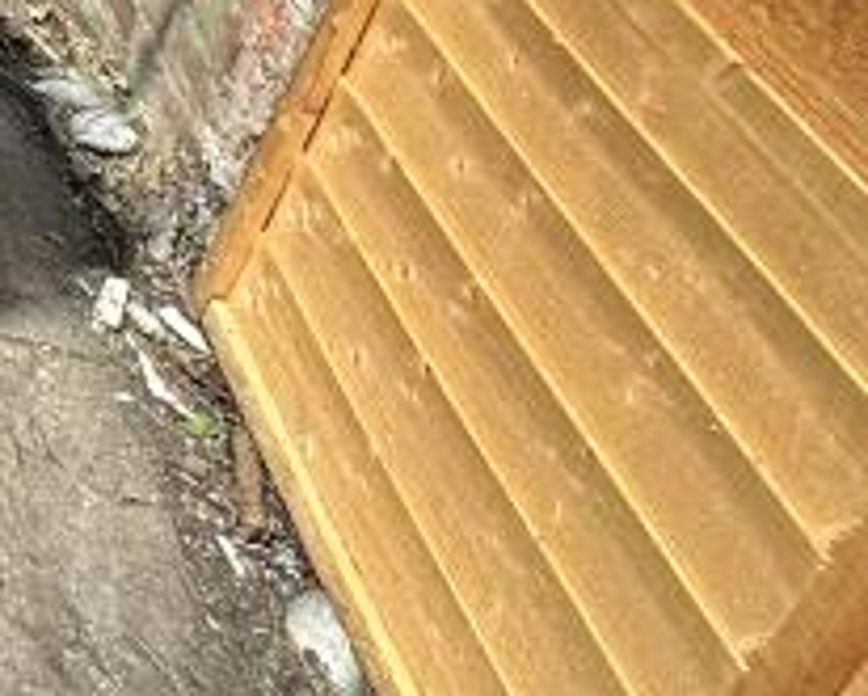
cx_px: -1087
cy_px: -645
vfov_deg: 17.2
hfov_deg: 16.3
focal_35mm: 68
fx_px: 1748
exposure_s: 1/344
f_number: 2.2
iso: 40
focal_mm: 2.22
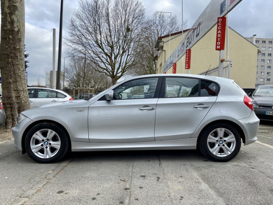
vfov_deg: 53.1
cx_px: 136
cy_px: 102
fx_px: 205
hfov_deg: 67.3
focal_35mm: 26
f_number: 1.8
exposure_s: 1/762
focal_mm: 4.25
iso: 32
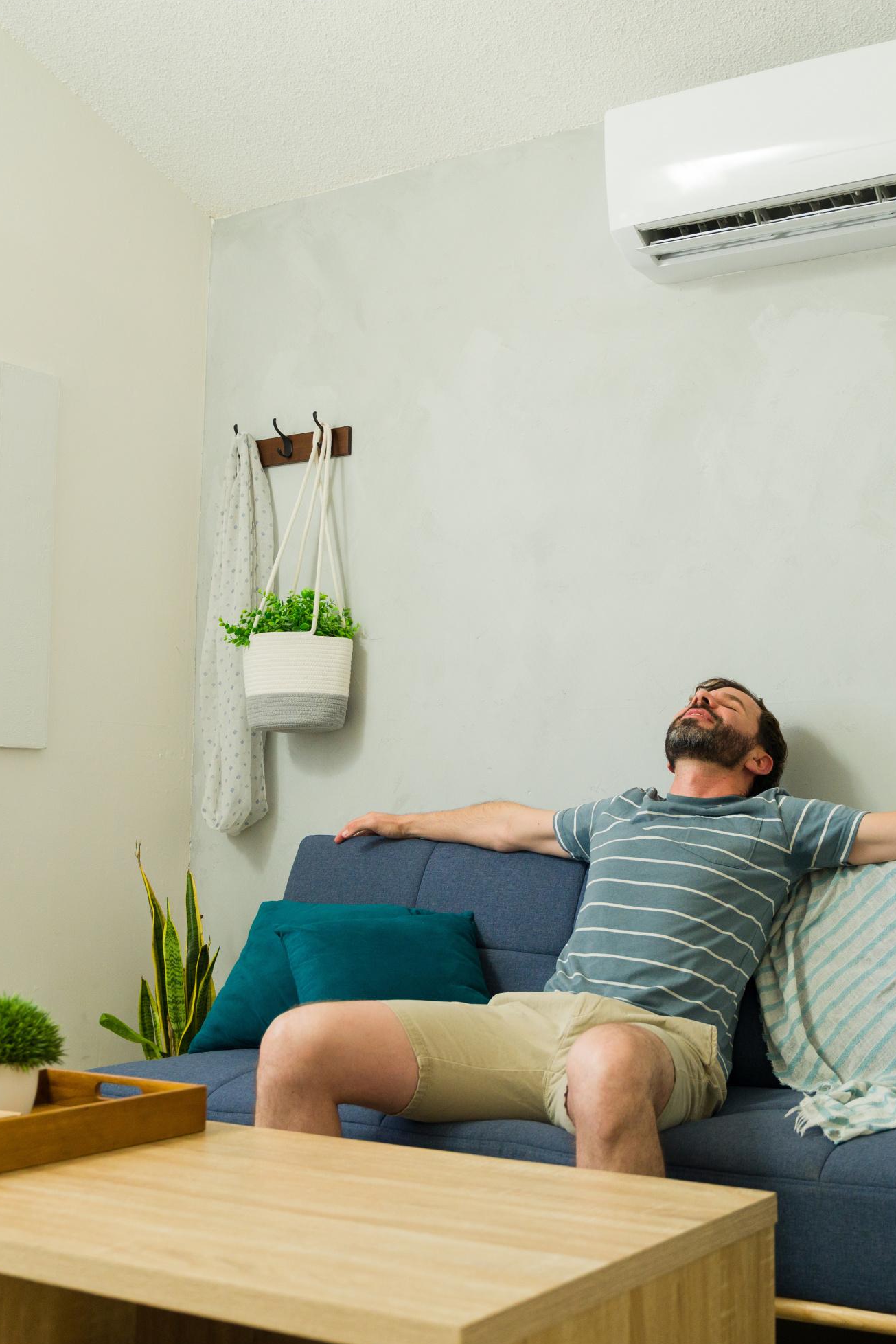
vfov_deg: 42.7
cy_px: 667
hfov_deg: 29.2
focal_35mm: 46
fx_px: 1717
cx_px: 550
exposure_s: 1/160
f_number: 3.2
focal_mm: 30
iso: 1000
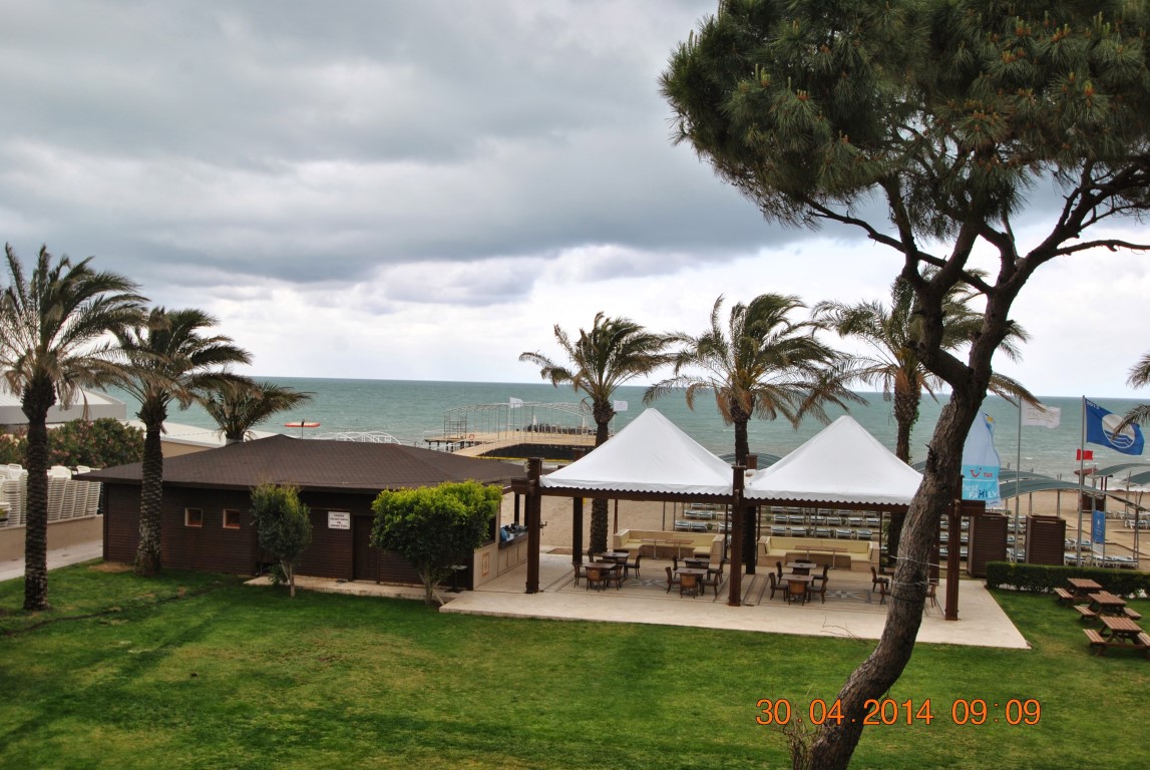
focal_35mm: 36
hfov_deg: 53.1
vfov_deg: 37.0
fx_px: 1151
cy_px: 385
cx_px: 575
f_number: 6.3
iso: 100
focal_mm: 24
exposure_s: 1/160
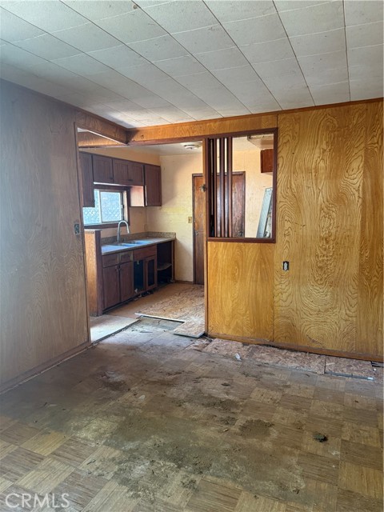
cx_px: 192
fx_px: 355
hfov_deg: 56.8
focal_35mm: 24
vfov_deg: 71.6
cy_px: 256
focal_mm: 6.76
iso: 400
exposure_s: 1/60
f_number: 1.78
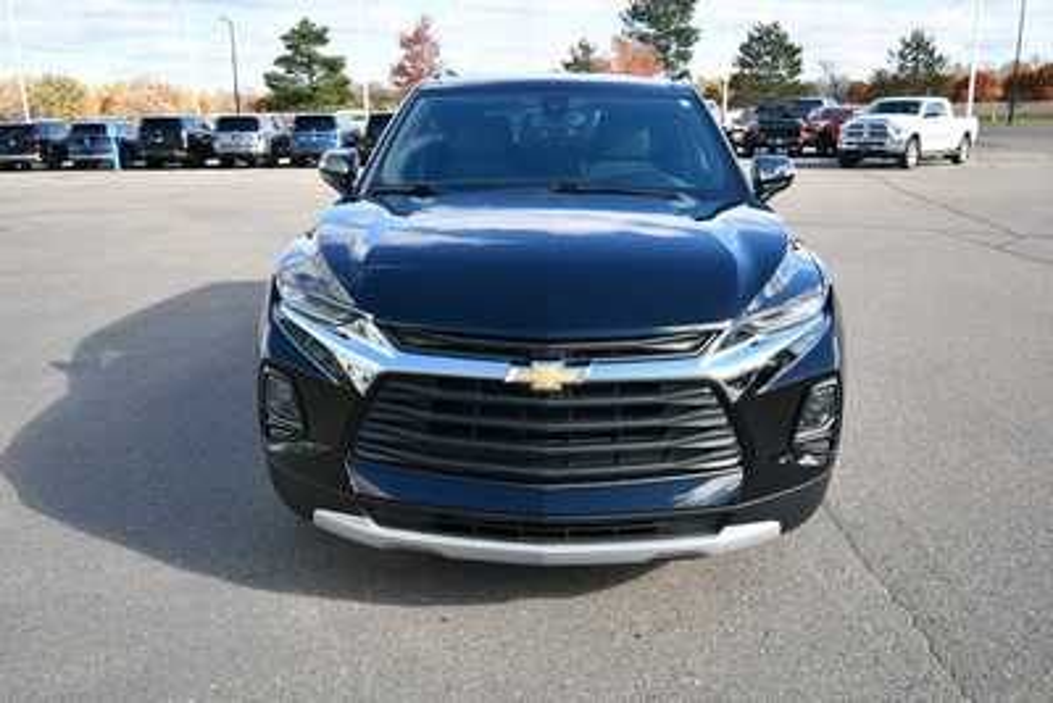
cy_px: 352
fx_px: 878
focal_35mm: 30
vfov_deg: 43.6
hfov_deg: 61.9
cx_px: 526
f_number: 6.3
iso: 200
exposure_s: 1/250
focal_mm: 20
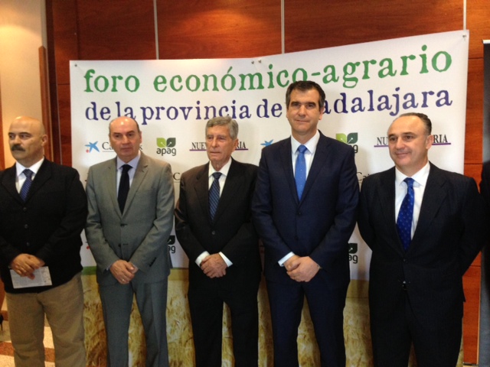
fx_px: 467
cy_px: 184
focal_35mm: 33
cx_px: 245
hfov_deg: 55.4
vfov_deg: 42.9
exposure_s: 1/20
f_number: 2.4
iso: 250
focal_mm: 4.13
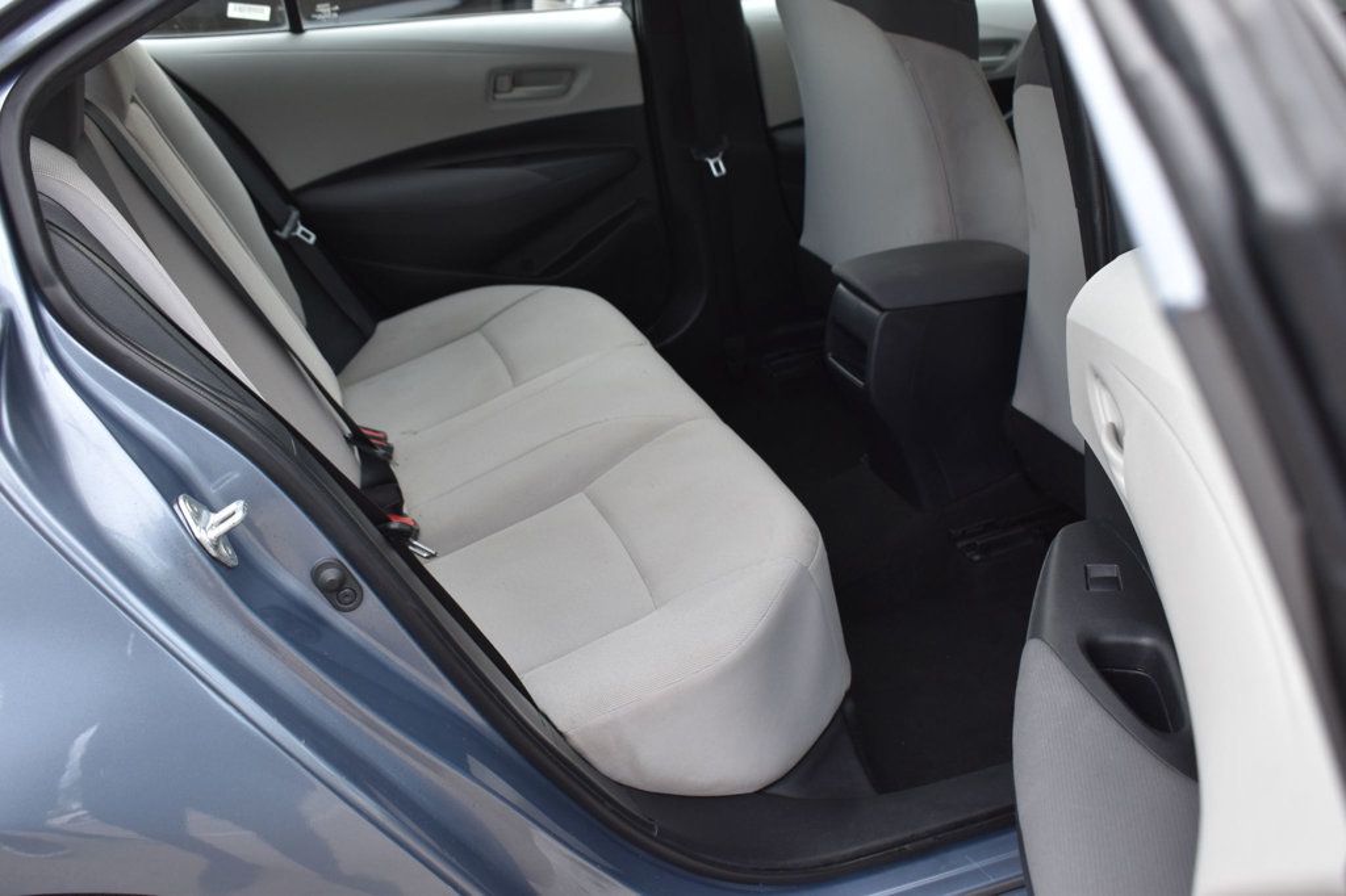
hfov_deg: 53.1
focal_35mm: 36
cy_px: 448
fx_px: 1345
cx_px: 673
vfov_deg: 36.8
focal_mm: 24
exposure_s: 1/160
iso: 400
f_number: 6.3
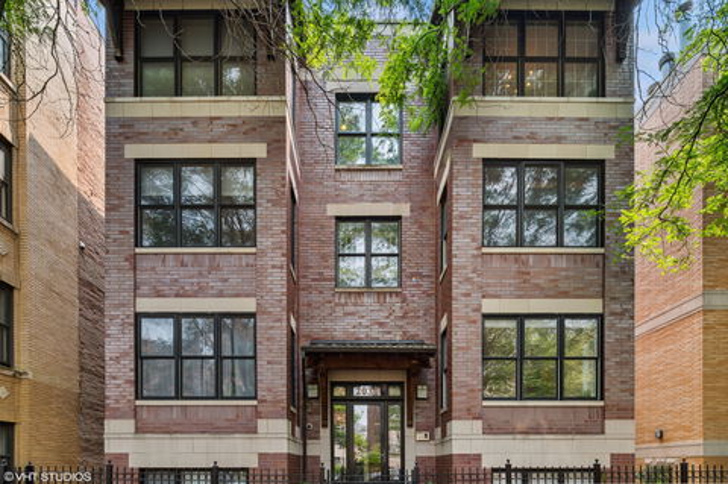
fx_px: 384
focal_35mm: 19
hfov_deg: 87.0
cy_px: 242
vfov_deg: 64.4
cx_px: 364
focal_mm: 19
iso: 400
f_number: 8
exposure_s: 1/50
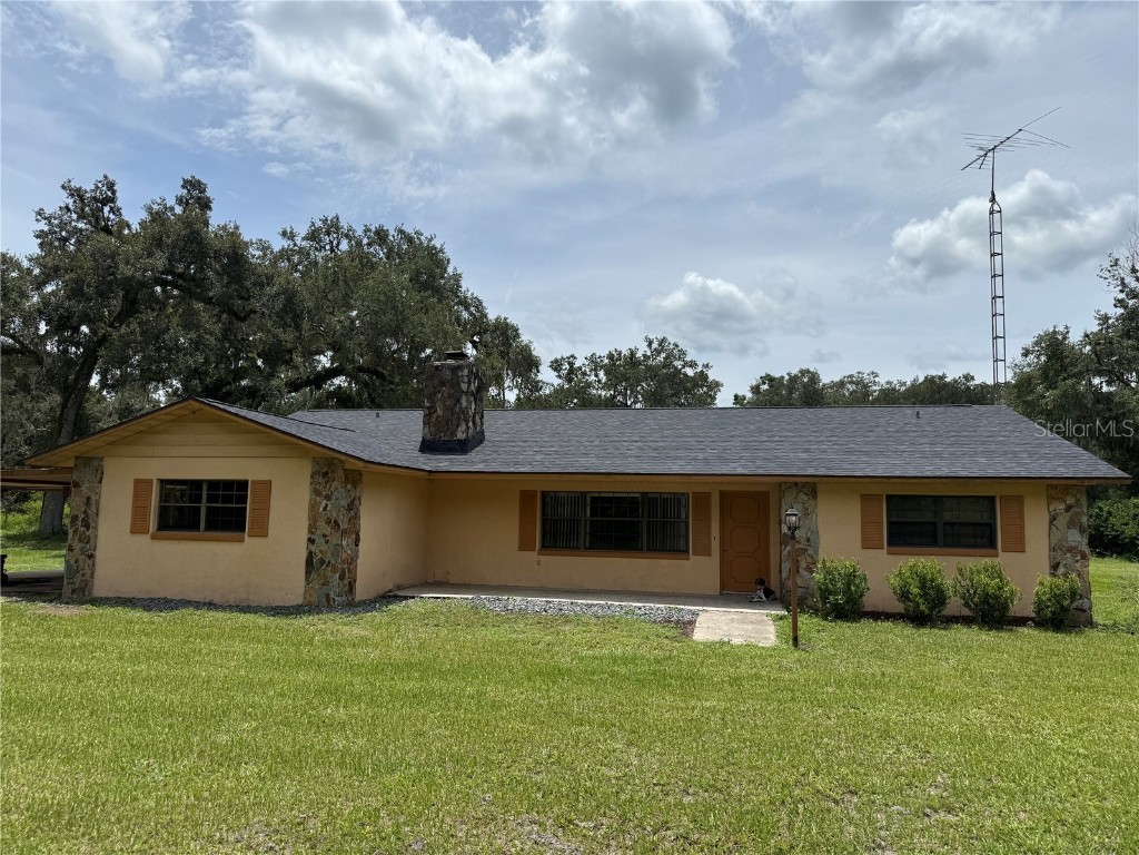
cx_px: 570
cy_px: 428
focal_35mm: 24
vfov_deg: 56.8
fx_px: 790
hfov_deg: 71.6
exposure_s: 1/8130
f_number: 1.78
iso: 80
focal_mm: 6.76
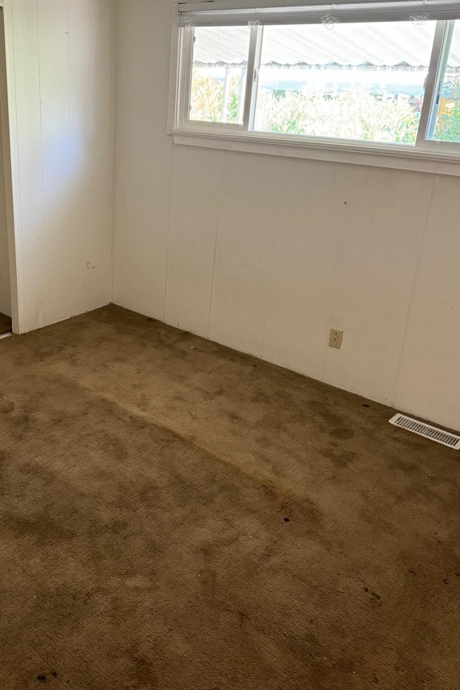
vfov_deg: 60.0
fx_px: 594
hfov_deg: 41.8
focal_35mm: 31
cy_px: 291
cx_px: 152
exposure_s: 1/60
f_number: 1.78
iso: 400
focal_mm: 6.76
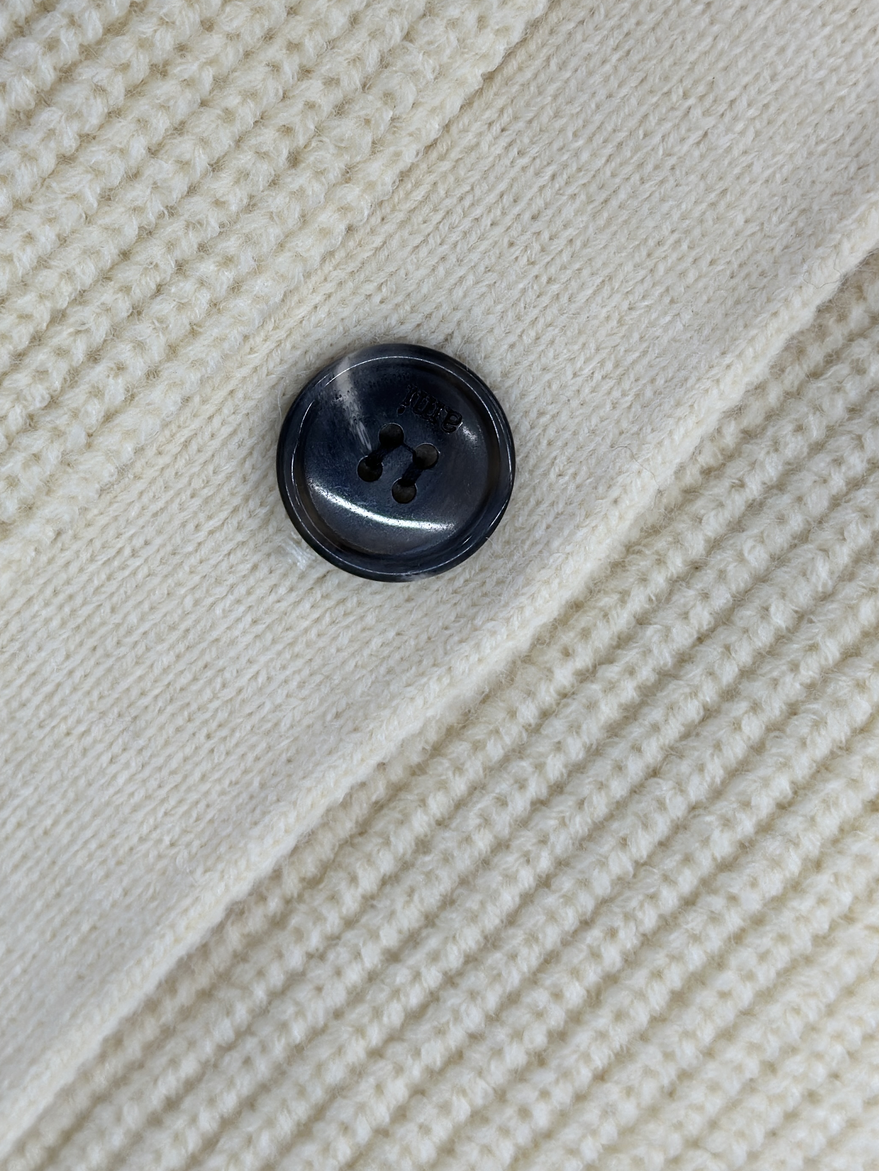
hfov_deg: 21.0
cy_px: 415
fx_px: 2370
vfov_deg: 27.6
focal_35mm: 70
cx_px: 366
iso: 80
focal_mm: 6.86
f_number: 1.78
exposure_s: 1/524
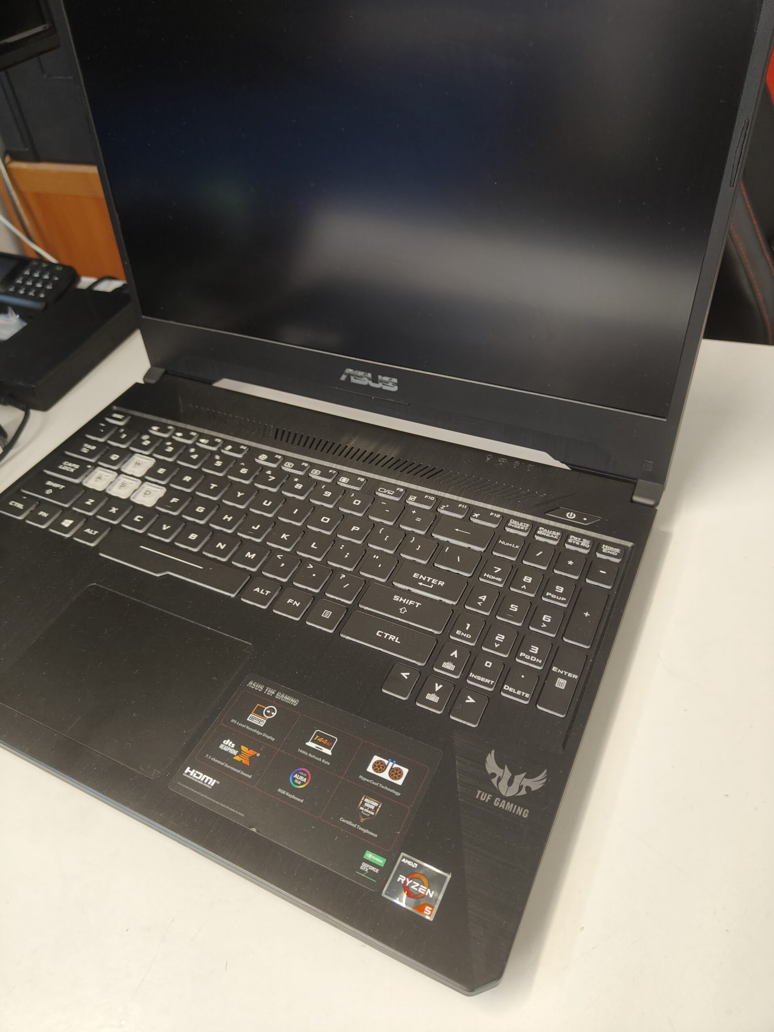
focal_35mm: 24
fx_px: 716
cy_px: 516
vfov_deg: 71.6
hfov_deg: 56.8
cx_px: 387
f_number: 1.8
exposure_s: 1/60
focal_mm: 5.59
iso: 500
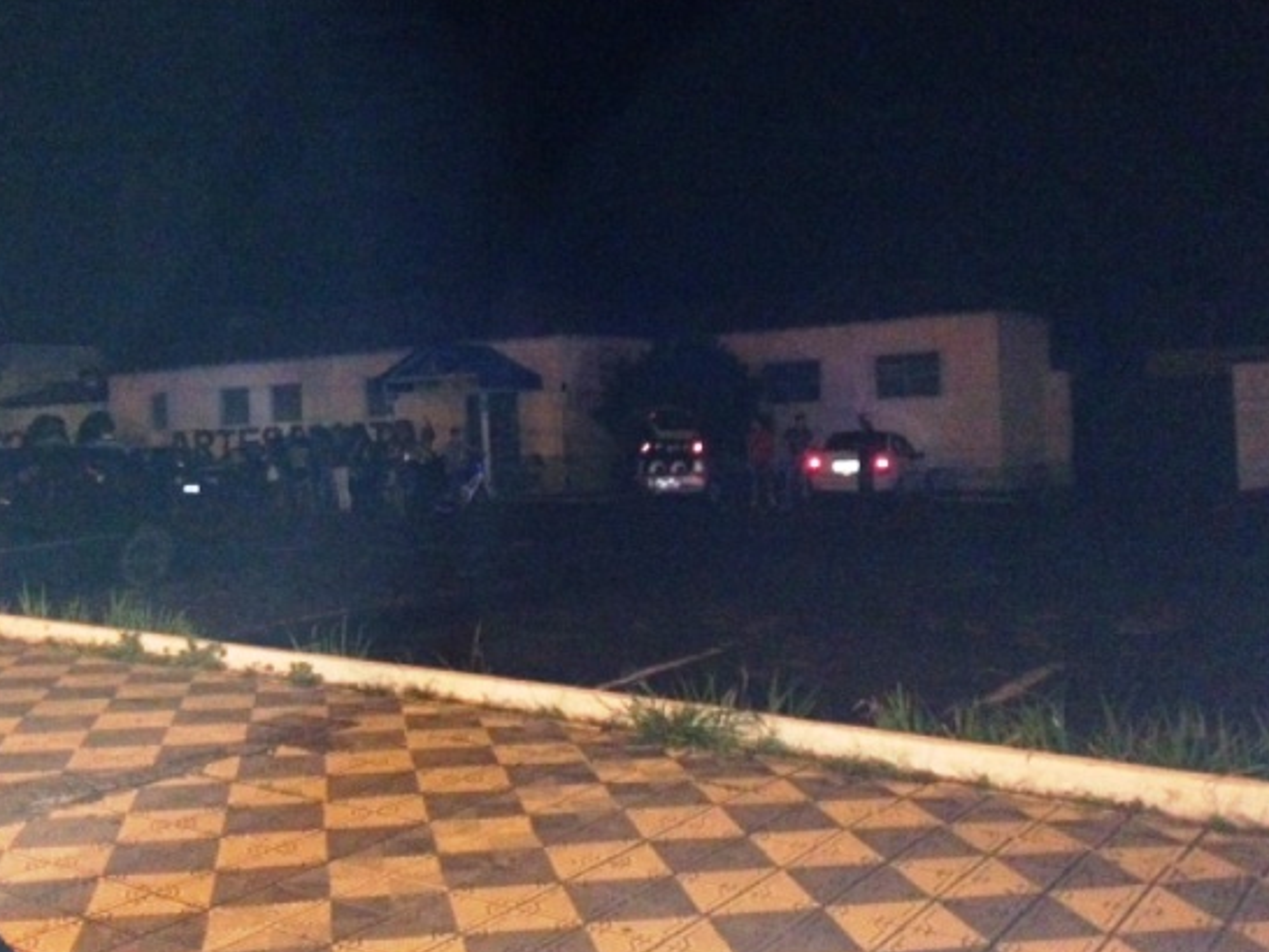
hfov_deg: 45.7
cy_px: 430
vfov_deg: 35.1
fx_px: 1504
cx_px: 562
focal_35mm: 41
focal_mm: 4.28
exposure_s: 1/16
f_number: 2.4
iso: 800
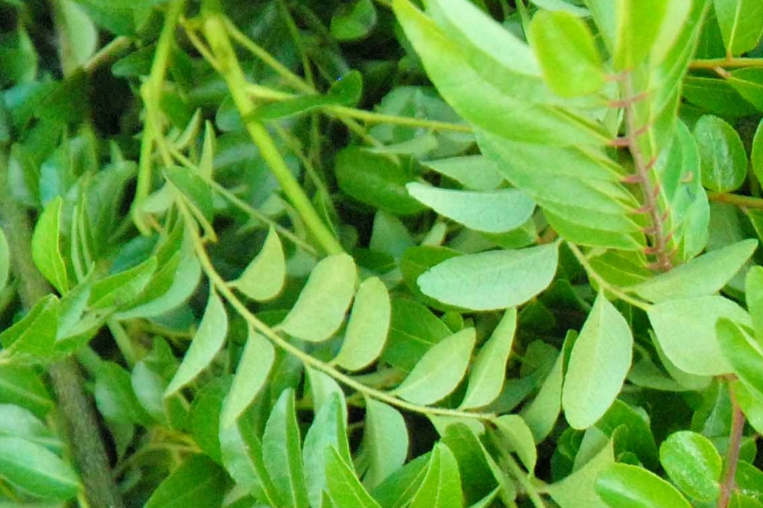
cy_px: 510
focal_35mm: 371
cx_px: 1253
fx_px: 7860
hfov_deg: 5.5
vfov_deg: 3.7
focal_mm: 72
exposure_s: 1/400
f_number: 7.1
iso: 1000
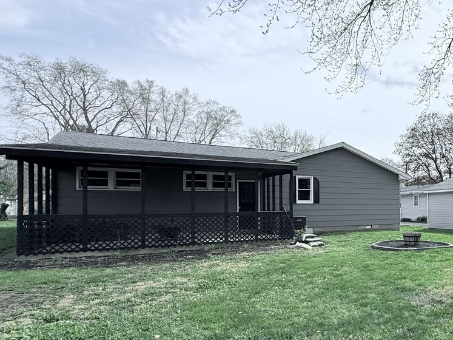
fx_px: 353
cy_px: 206
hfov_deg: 57.3
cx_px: 397
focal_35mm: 27
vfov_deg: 51.0
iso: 50
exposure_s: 1/3125
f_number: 2.2
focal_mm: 2.22
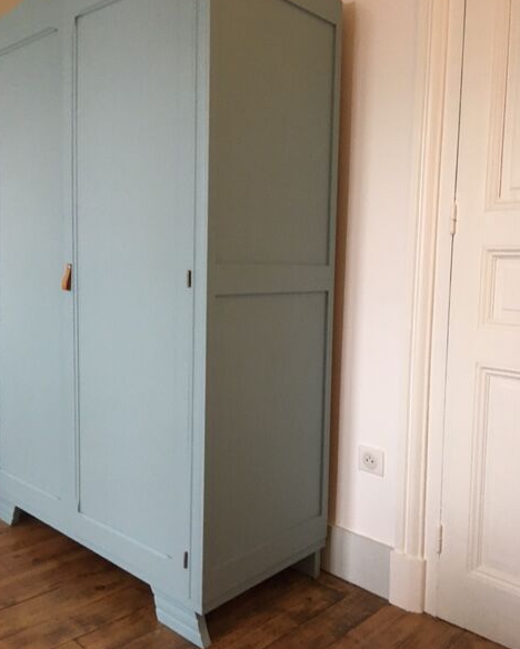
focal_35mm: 31
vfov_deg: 57.1
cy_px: 304
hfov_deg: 47.2
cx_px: 254
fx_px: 596
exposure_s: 1/33
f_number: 2.2
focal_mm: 4.15
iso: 200
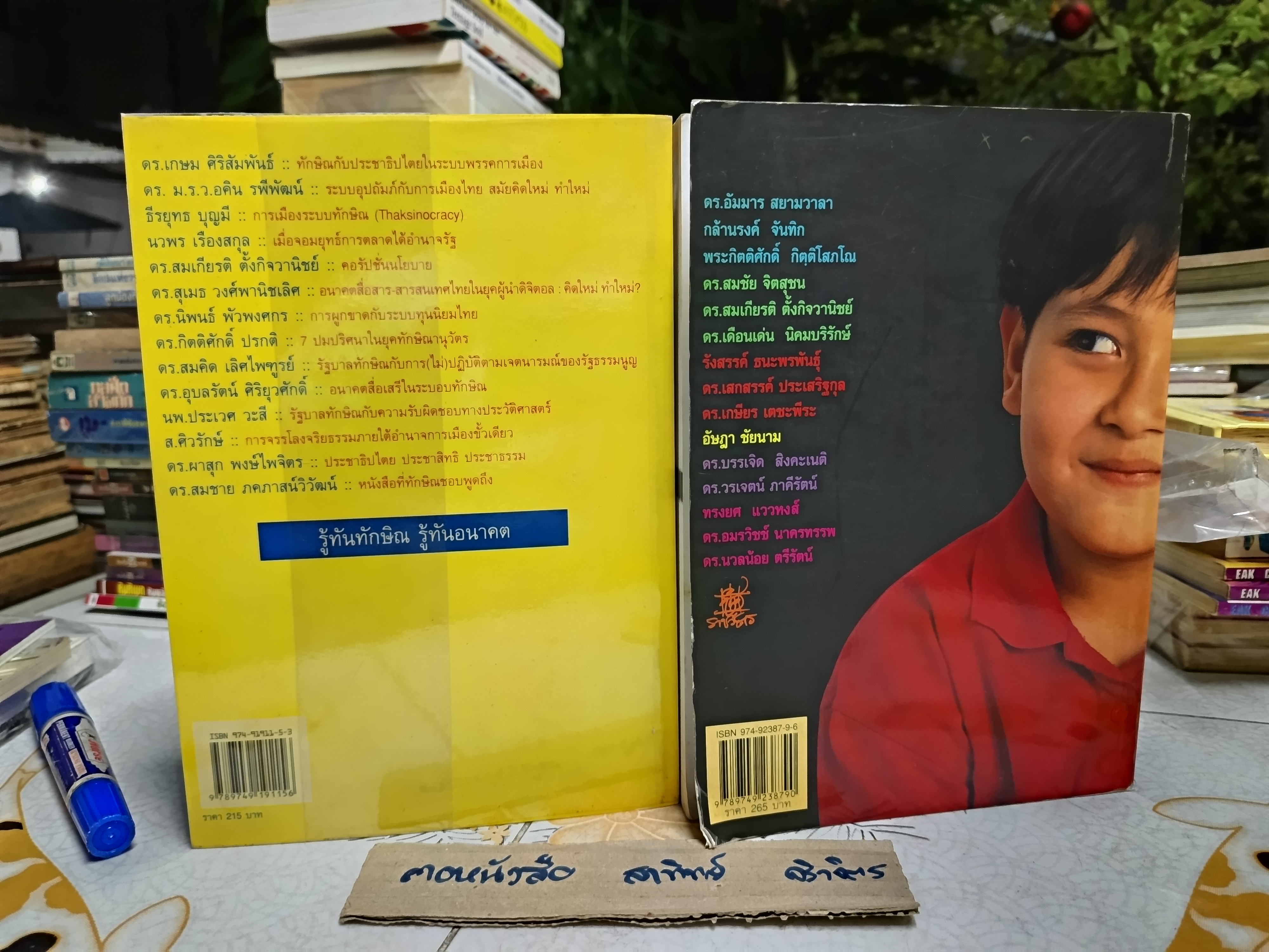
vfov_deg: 56.8
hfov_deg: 71.6
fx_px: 880
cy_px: 476
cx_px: 634
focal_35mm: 24
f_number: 1.7
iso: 1543
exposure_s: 1/25
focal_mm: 5.31
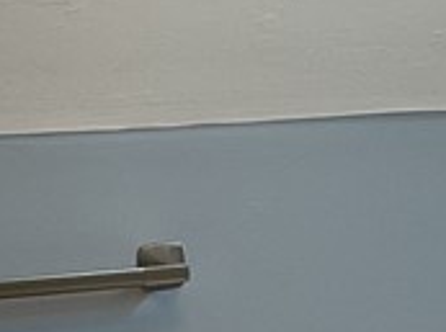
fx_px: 2211
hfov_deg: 11.2
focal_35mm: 172
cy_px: 234
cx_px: 572
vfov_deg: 8.6
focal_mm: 3
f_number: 1.8
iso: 64
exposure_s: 1/120
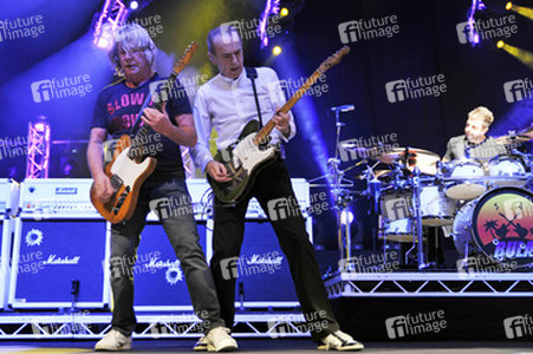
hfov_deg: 46.4
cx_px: 266
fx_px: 621
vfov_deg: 31.8
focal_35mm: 42
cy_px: 177
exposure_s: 1/100
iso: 800
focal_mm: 42
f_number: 3.5
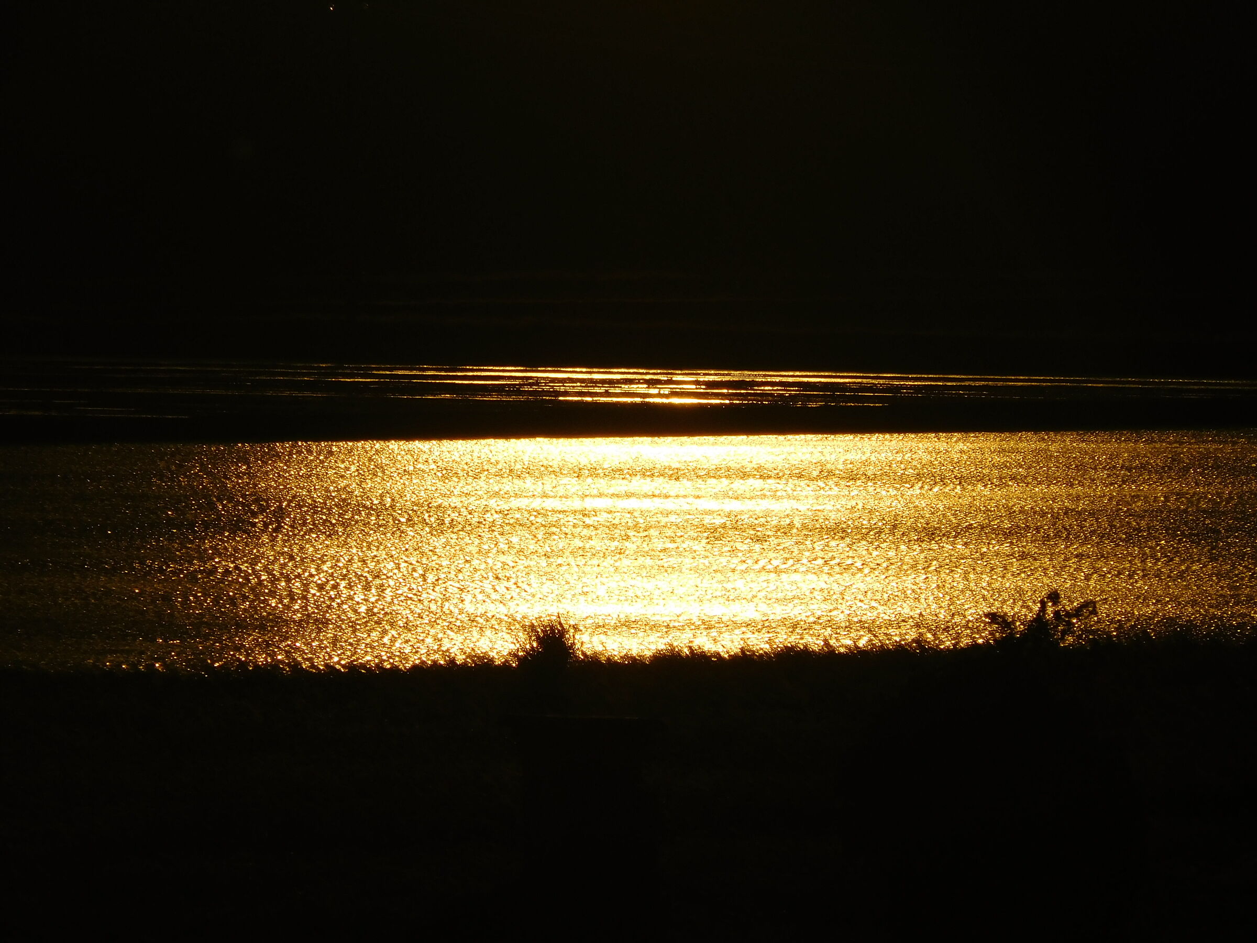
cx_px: 628
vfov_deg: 3.0
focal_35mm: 500
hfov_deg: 4.0
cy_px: 472
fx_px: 18156
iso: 125
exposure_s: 1/1000
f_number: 13
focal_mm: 90
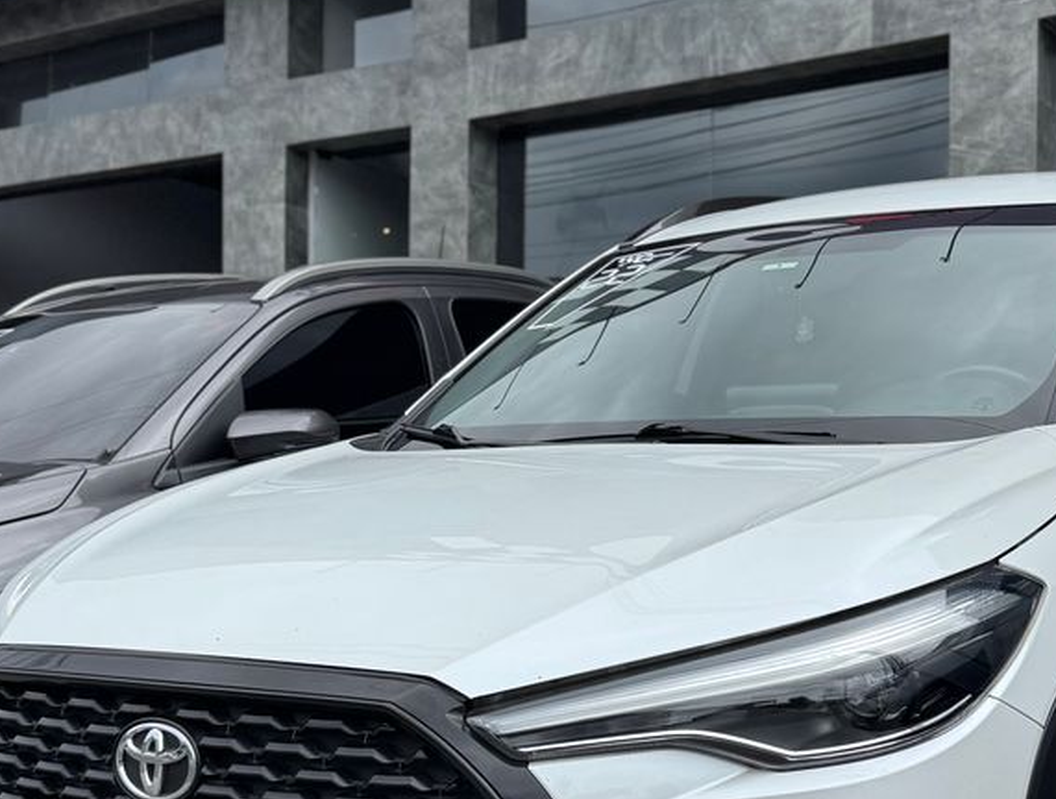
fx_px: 1224
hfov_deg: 46.3
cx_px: 659
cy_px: 464
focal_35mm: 40
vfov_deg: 36.1
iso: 80
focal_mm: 6.76
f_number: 1.78
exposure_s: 1/2959
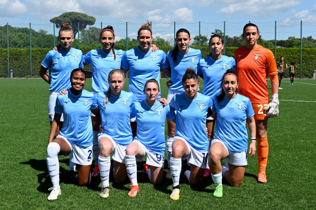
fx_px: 421
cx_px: 158
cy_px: 105
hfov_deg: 41.1
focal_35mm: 48
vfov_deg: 28.0
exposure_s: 1/1600
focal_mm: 48
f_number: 5.6
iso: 250
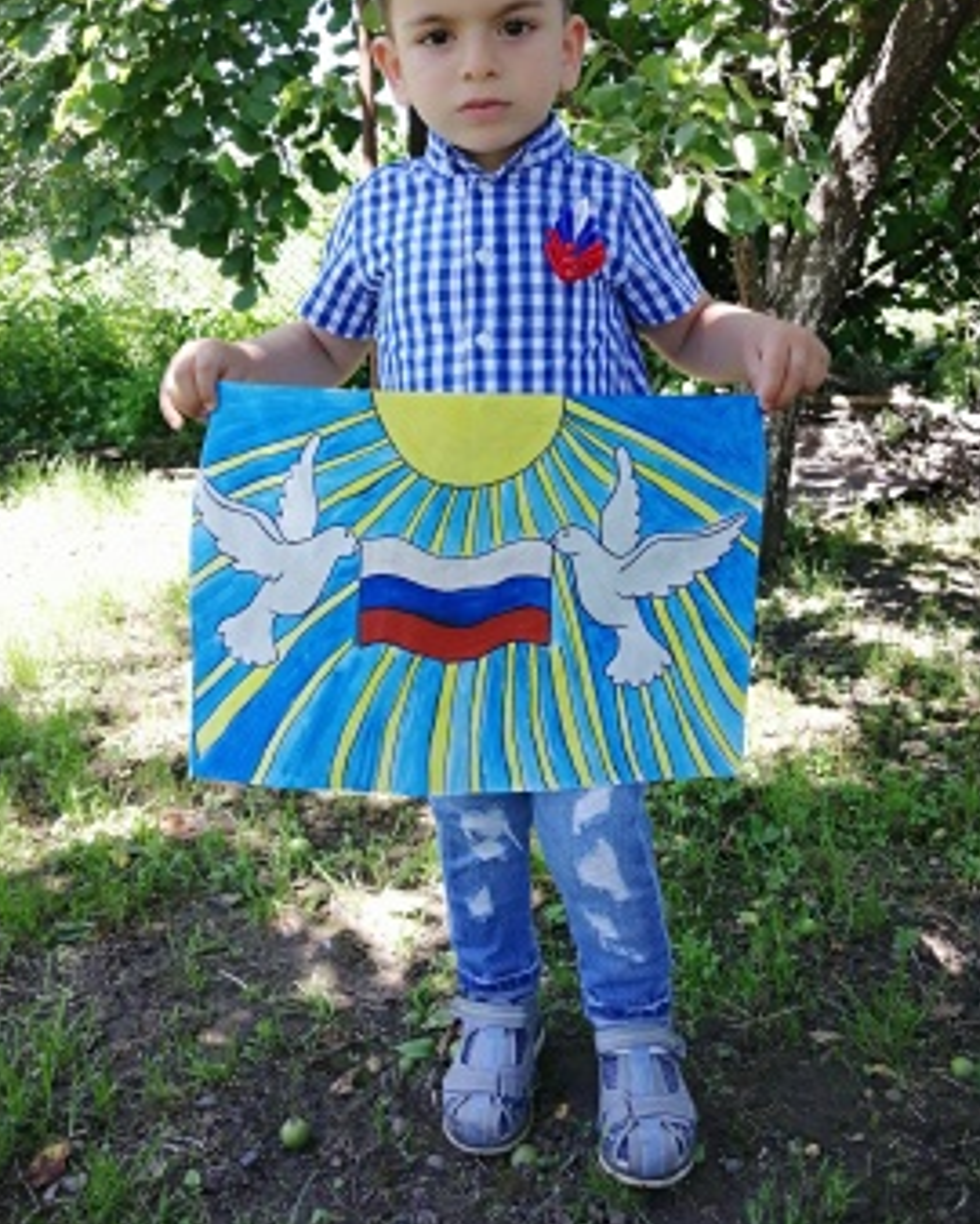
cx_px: 508
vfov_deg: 51.1
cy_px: 476
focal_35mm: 35
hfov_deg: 42.3
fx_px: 1268
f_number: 1.8
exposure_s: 1/100
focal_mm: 3.88
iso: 50
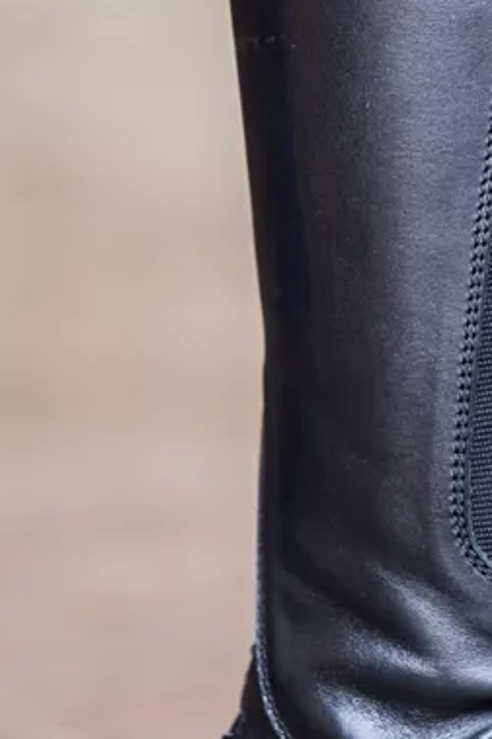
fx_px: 13016
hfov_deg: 2.2
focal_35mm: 635
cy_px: 184
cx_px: 283
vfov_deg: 3.2
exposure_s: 1/160
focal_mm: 200
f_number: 2.8
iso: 250
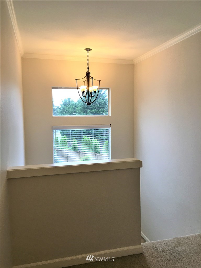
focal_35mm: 29
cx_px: 100
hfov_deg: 48.2
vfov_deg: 61.7
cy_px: 134
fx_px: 225
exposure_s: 1/30
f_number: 2.2
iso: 25
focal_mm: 4.15
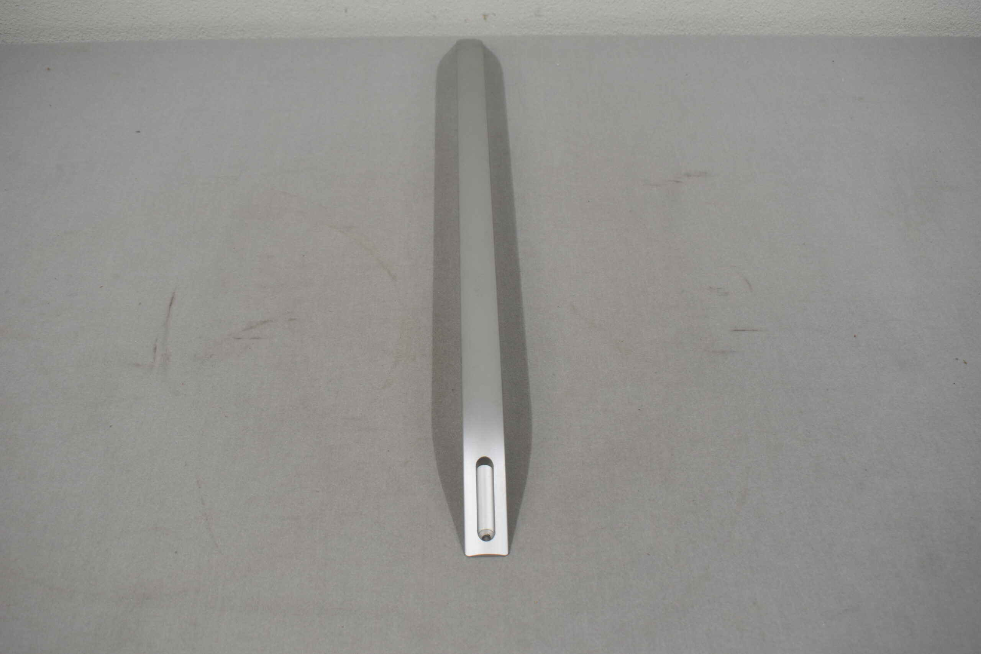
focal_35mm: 36
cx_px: 490
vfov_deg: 36.9
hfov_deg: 53.1
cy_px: 327
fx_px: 981
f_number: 5.6
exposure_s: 1/125
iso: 360
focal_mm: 24
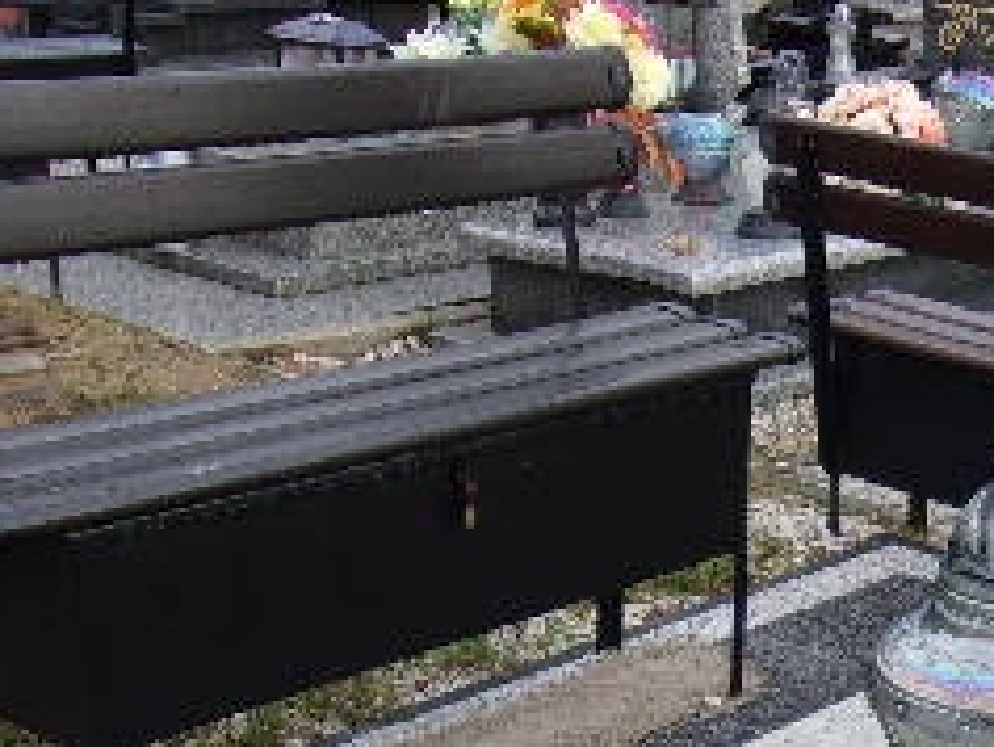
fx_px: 2097
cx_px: 1019
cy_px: 562
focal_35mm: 73
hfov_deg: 25.2
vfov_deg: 20.0
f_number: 3
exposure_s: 1/250
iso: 80
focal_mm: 4.9
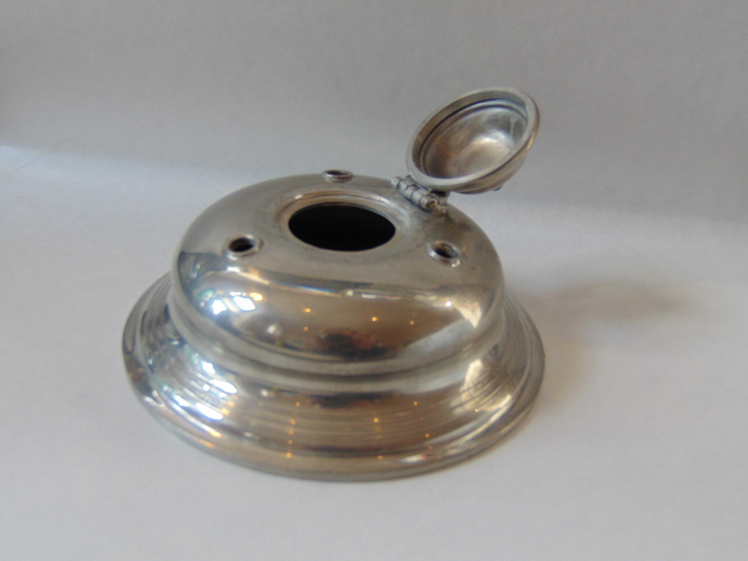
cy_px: 280
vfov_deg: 34.3
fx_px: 908
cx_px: 374
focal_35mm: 42
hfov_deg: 44.8
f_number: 3.3
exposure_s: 1/160
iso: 80
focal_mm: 7.6
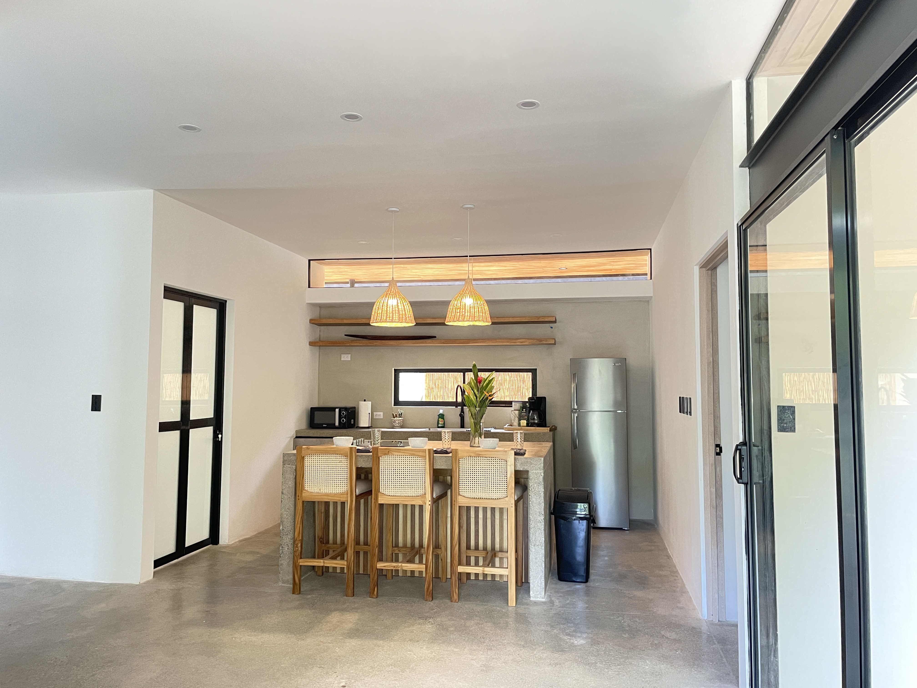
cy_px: 344
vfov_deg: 53.1
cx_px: 458
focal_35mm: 26
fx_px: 689
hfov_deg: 67.3
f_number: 1.6
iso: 500
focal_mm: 4.2
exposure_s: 1/60
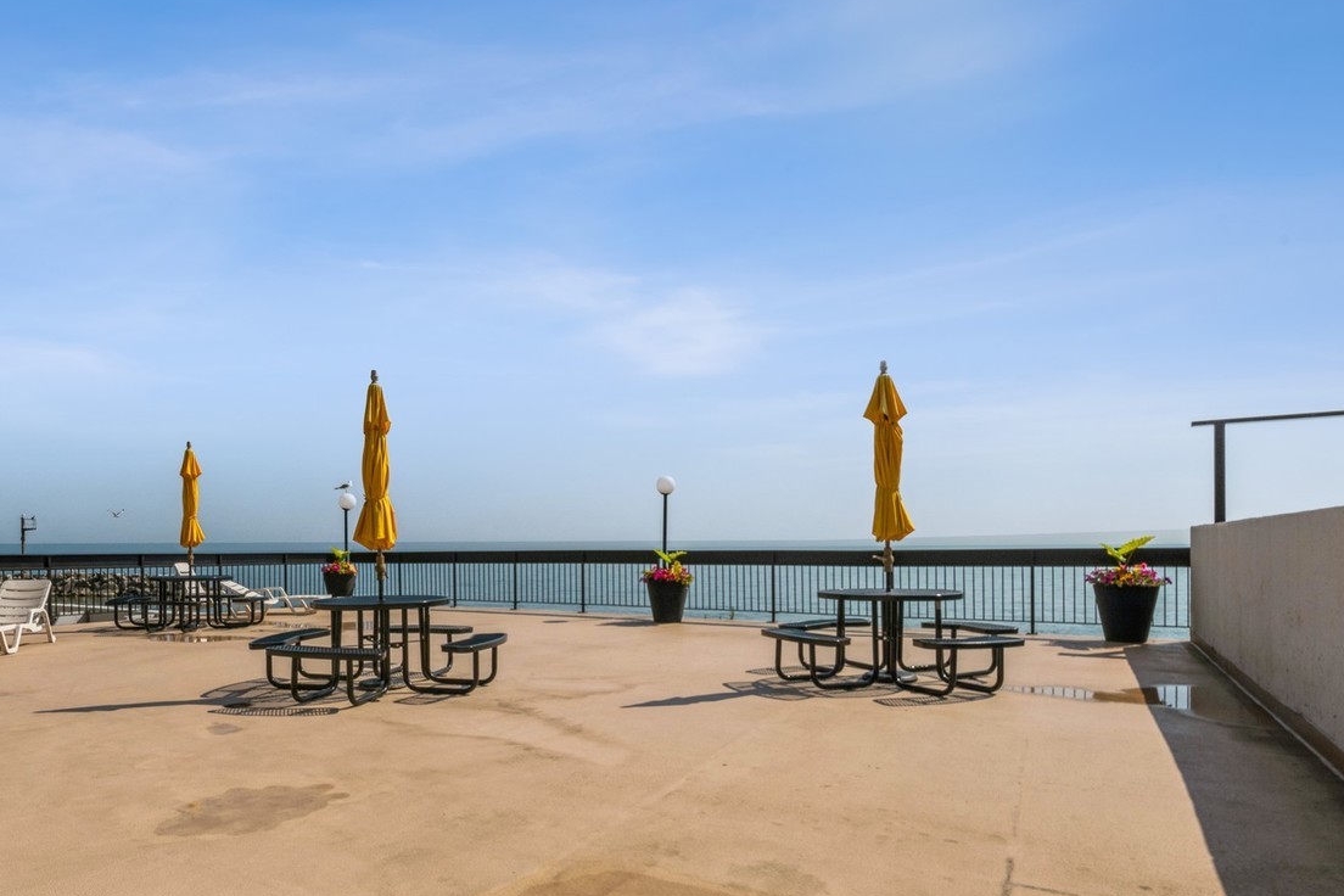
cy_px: 504
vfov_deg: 57.1
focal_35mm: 22
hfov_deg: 77.9
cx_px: 557
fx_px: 821
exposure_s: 1/1250
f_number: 11
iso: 200
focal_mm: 15
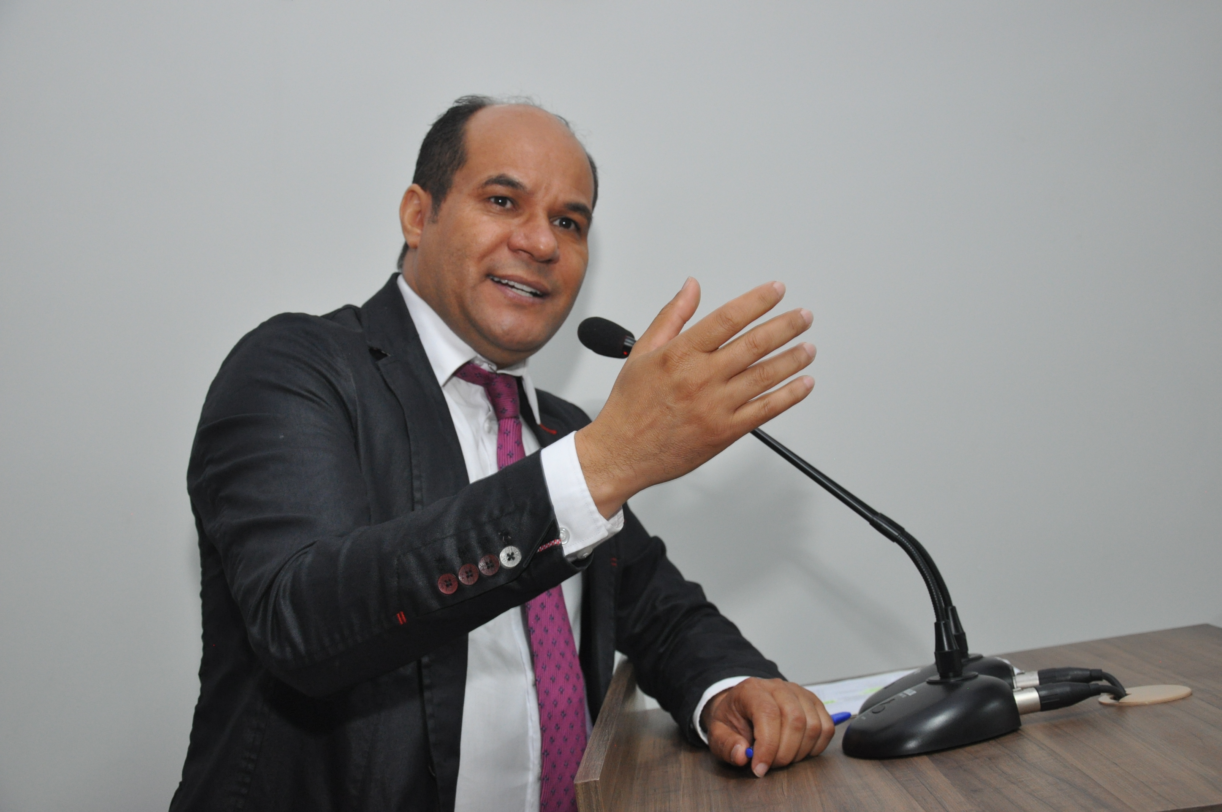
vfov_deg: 28.0
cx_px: 611
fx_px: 1627
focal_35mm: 48
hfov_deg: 41.2
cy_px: 406
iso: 800
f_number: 5.6
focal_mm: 32
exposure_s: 1/60
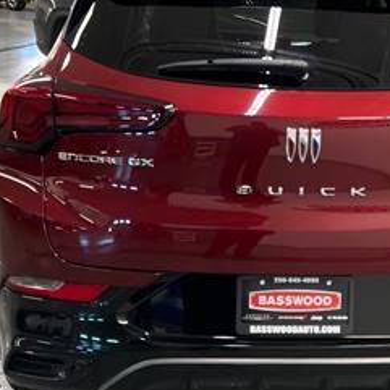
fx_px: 778
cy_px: 207
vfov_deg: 28.2
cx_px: 283
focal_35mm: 61
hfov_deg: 27.8
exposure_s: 1/60
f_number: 1.5
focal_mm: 5.7
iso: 80
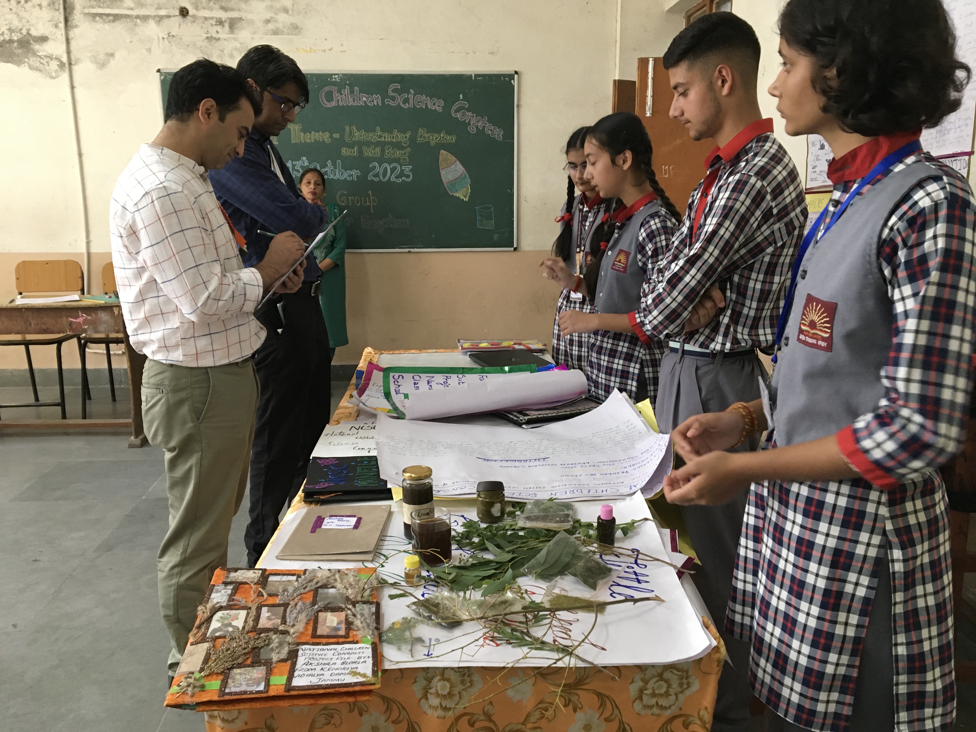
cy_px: 366
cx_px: 488
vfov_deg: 48.2
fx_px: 818
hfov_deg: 61.7
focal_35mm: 29
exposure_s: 1/33
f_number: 2.2
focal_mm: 4.15
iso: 160
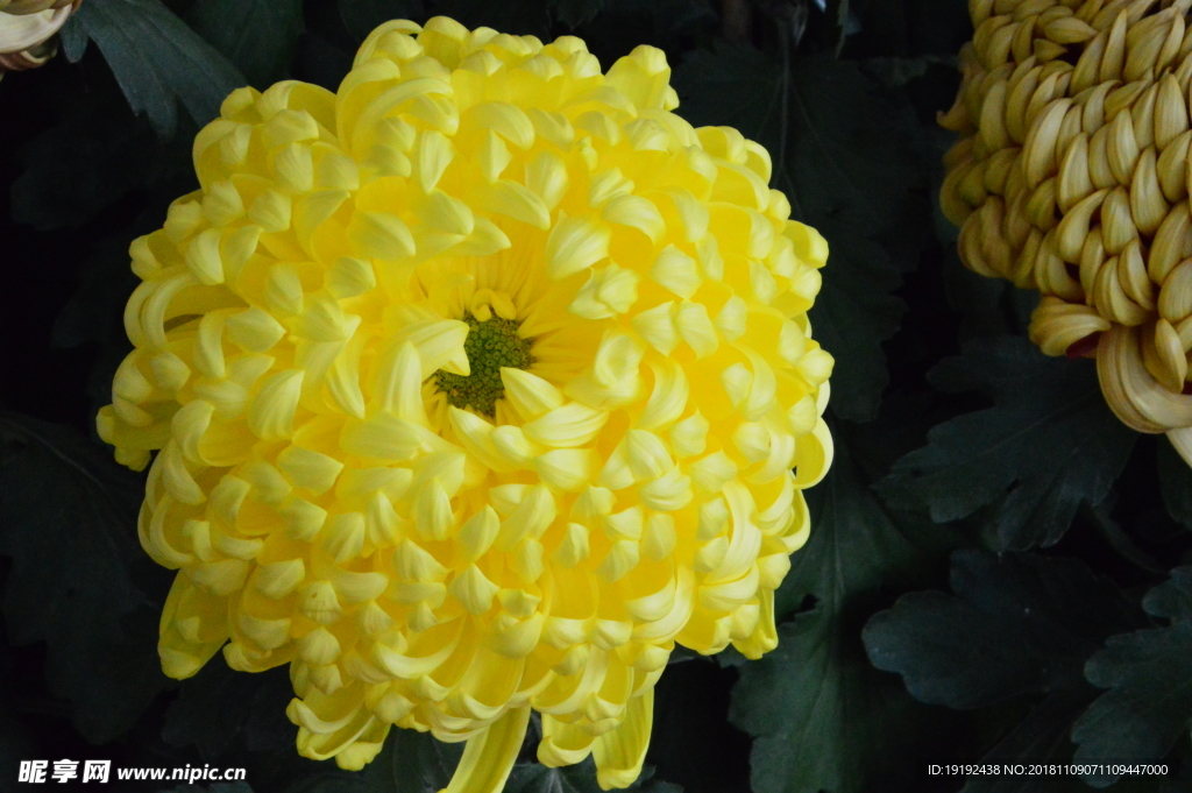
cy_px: 396
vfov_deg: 10.7
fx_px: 4218
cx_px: 596
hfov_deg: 16.1
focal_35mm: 128
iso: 6400
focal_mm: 85
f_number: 22
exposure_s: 1/100
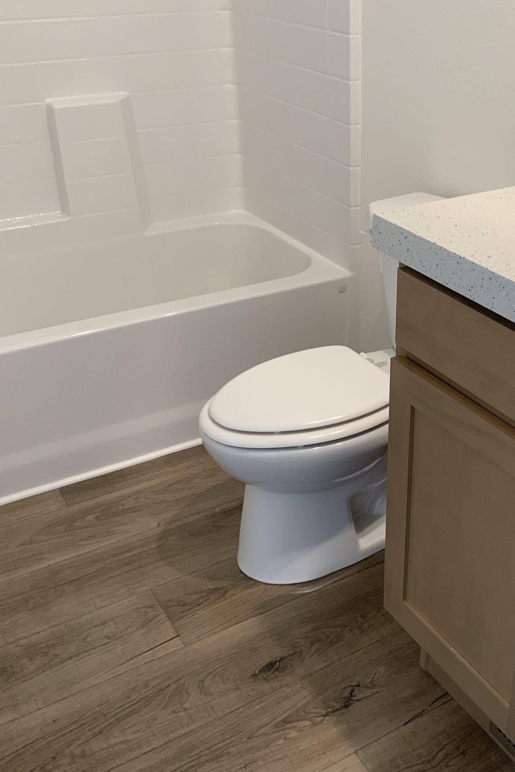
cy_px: 389
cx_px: 393
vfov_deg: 47.4
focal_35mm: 41
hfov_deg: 32.0
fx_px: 880
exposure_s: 1/60
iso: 64
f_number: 1.8
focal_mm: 3
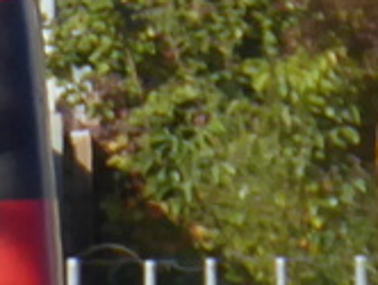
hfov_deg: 0.4
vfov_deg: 0.3
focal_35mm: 4891
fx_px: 53486
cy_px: 52
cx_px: -594
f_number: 6.3
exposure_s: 1/500
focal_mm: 121.5
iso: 200
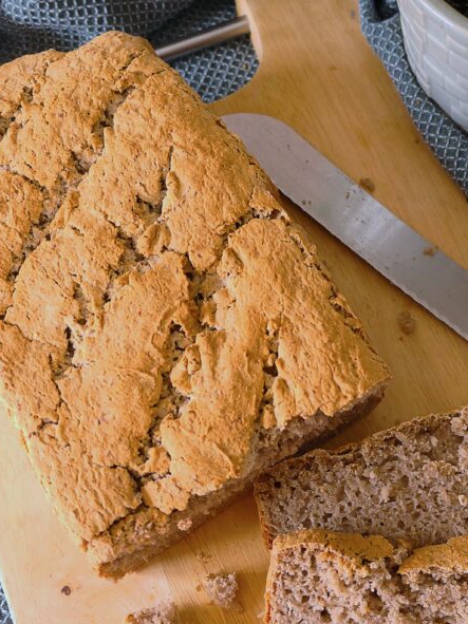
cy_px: 387
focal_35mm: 50
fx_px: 902
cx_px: 299
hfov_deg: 29.0
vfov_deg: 38.0
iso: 500
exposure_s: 1/80
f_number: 2.5
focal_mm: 11
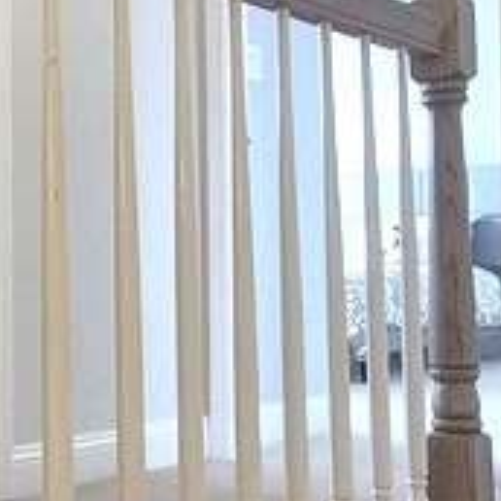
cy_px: 218
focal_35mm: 72
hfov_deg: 22.7
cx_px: -41
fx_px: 1179
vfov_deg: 24.0
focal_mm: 1.74
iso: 200
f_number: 2.2
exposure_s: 1/60
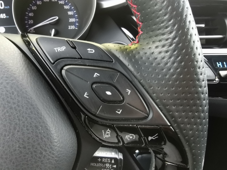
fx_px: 170
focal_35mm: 26
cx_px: 114
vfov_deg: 53.1
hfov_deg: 67.3
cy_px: 85
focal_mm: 2.26
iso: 320
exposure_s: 1/25
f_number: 2.2
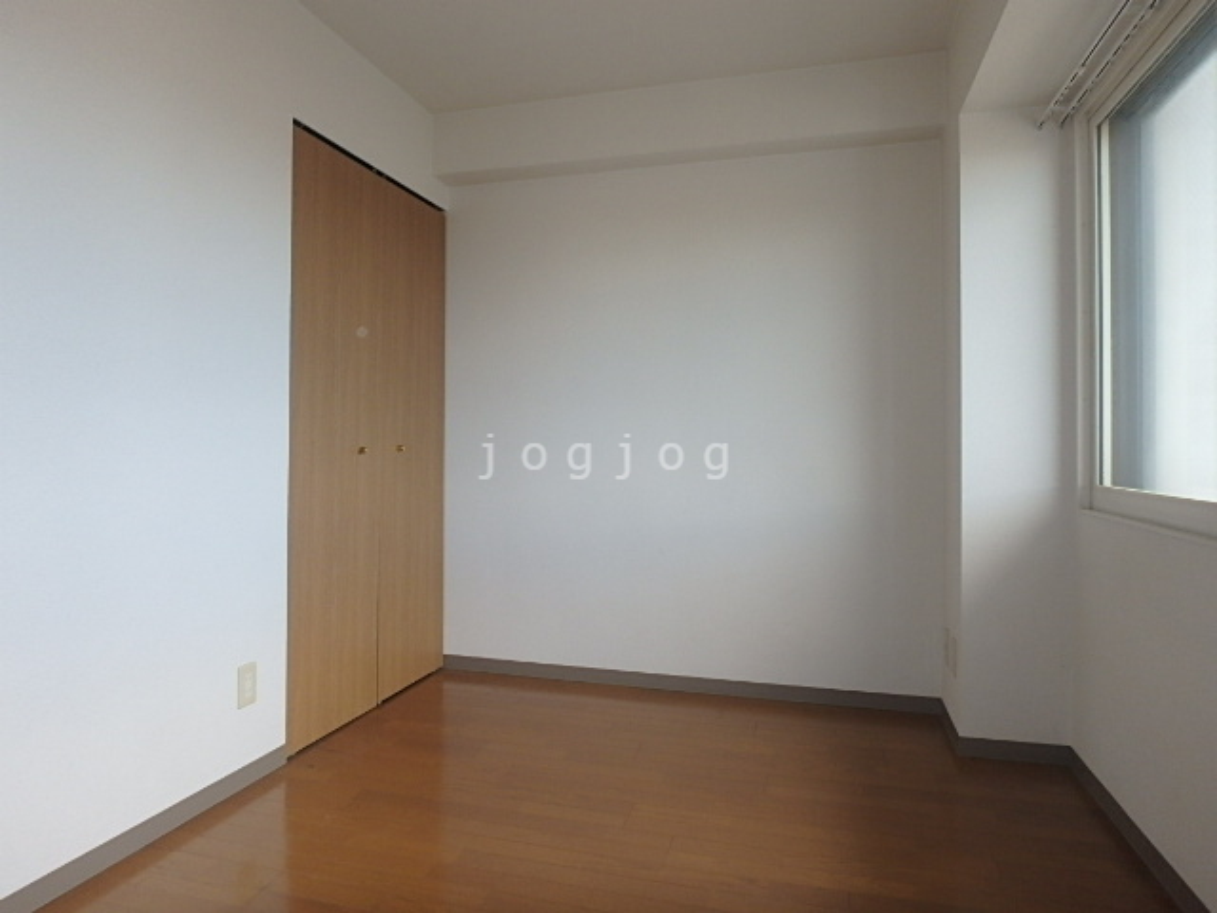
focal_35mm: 21
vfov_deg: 63.4
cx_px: 608
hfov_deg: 79.0
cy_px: 456
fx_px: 738
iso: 200
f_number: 3.5
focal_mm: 3.7
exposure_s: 1/50
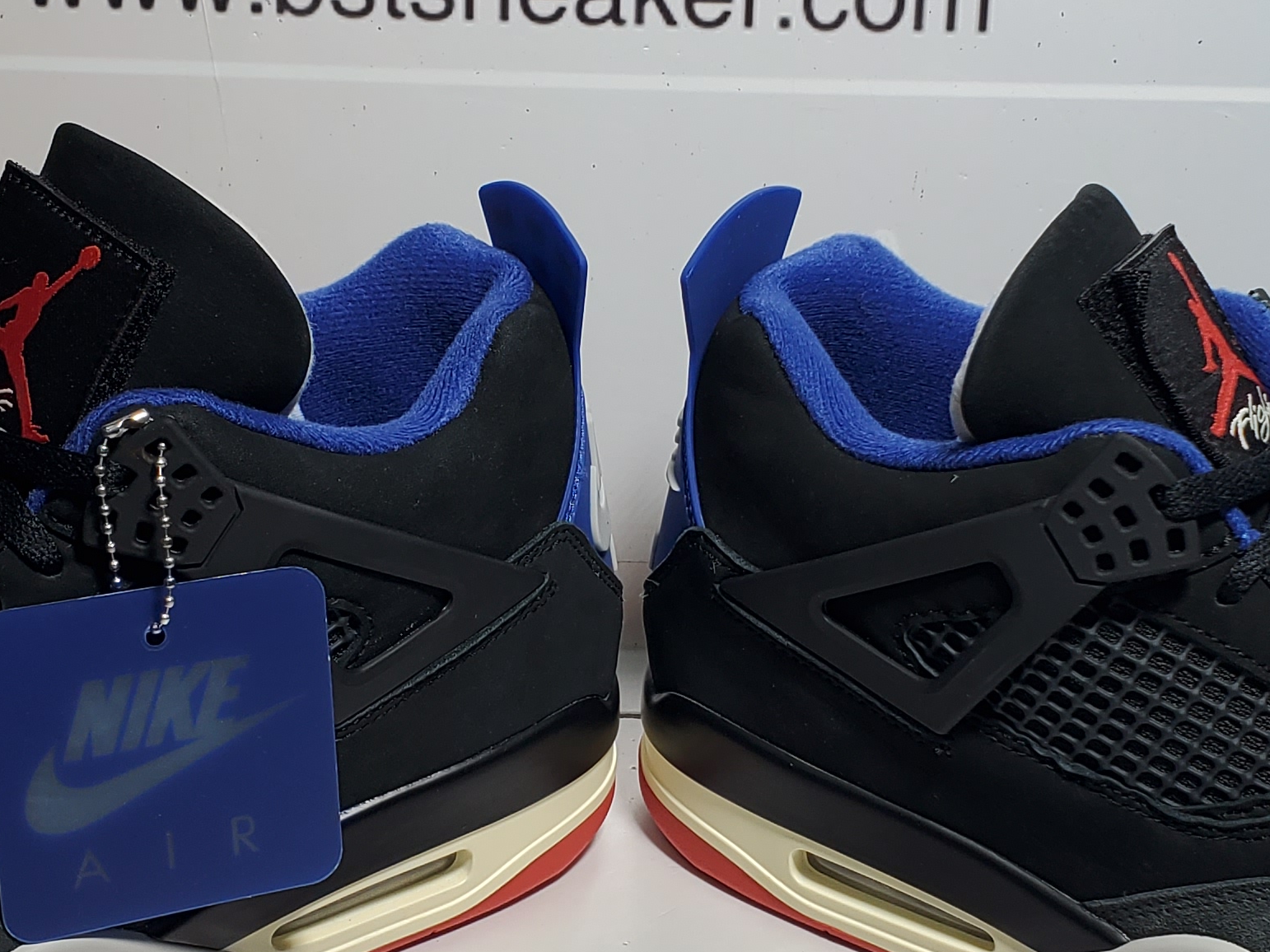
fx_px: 2494
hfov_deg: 28.6
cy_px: 516
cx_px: 624
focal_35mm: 68
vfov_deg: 21.6
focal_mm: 4.3
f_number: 2.4
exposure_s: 1/216
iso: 50
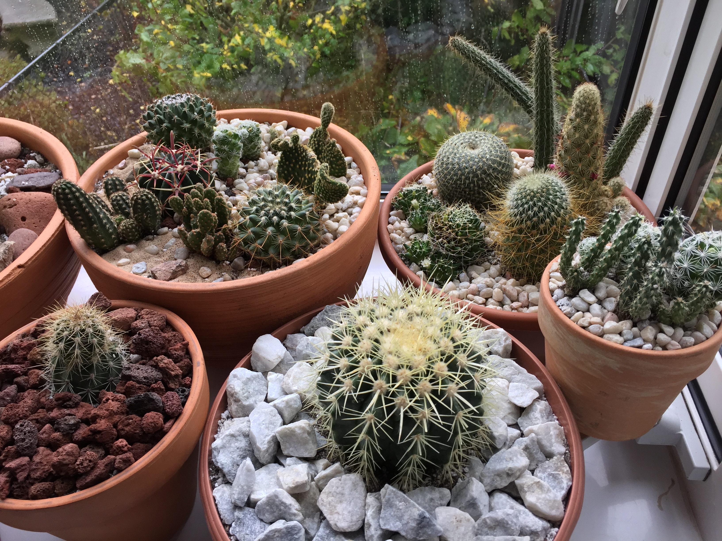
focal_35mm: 29
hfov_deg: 61.7
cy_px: 270
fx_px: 605
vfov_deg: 48.2
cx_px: 361
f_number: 2.2
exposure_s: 1/30
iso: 50
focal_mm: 4.15
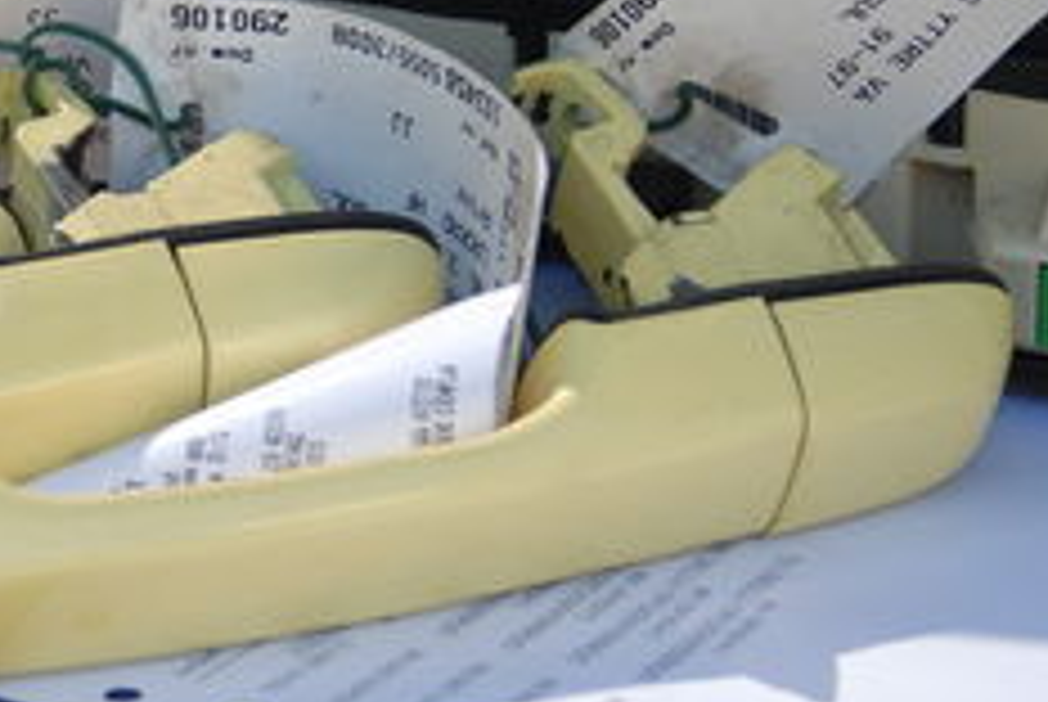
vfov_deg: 9.5
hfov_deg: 13.8
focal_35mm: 144
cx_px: -225
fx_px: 4208
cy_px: 212
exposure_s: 1/500
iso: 320
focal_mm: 35
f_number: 3.8
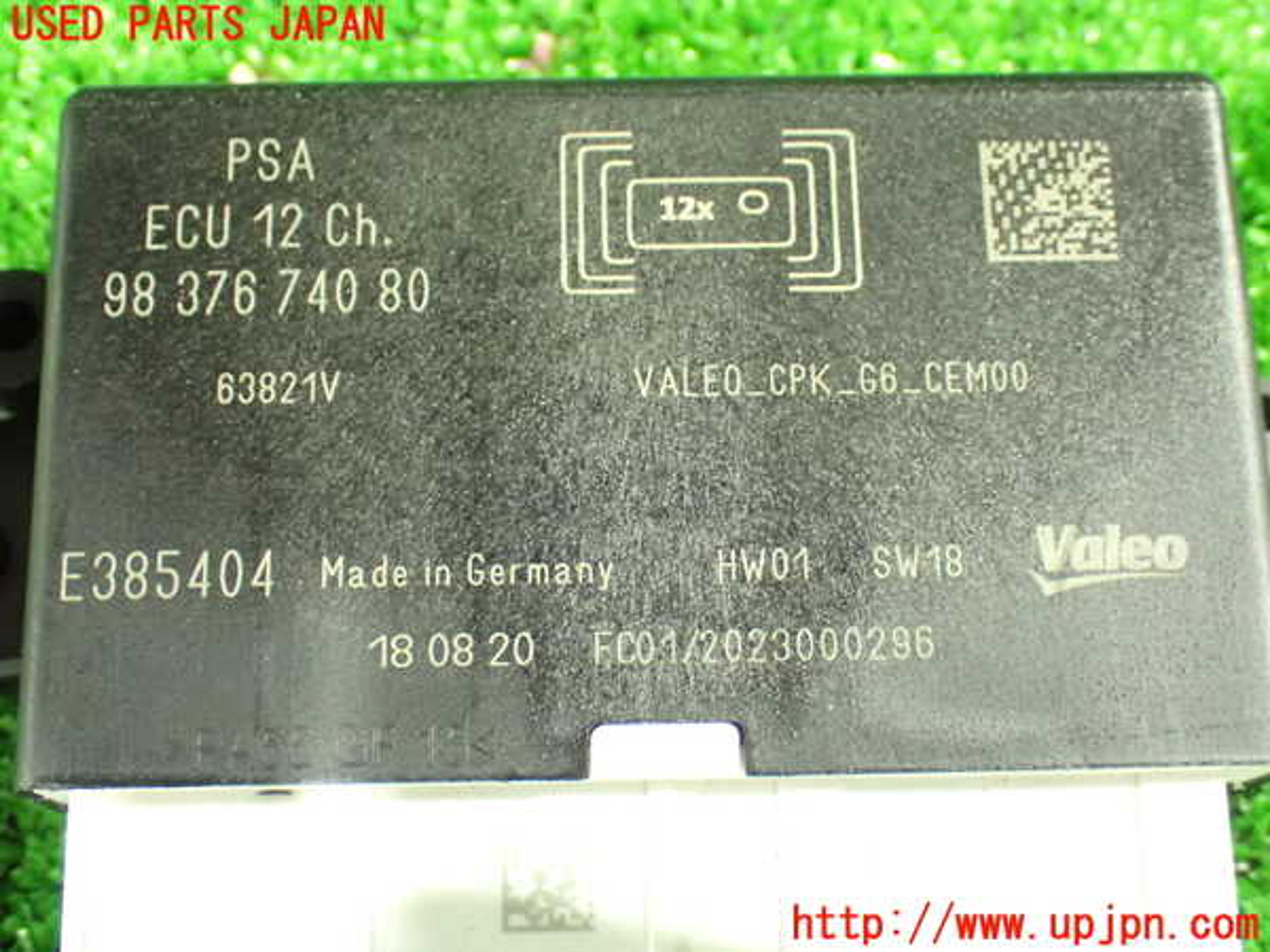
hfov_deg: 38.2
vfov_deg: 29.1
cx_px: 635
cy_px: 476
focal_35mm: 50
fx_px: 1834
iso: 1600
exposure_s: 1/10
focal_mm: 9.01
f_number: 3.2
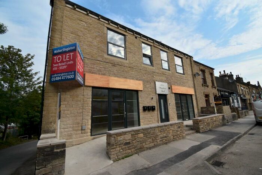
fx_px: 109
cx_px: 131
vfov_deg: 77.4
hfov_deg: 100.4
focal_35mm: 15
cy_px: 88
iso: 100
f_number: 7.1
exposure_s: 1/200
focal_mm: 10
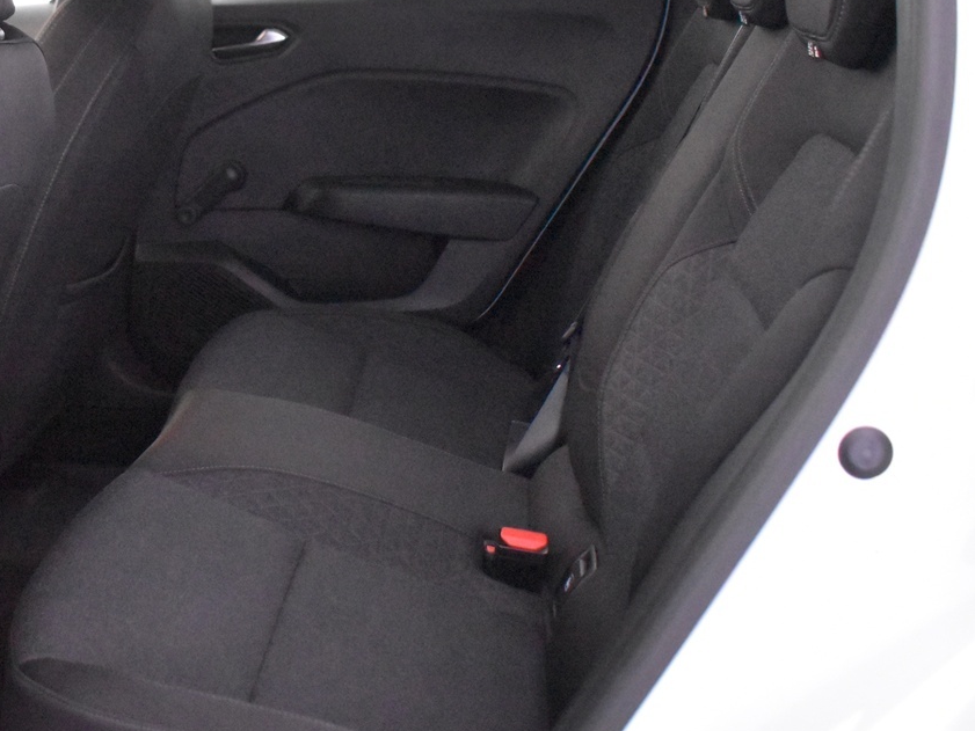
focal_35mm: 50
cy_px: 240
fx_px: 1409
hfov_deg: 36.8
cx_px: 183
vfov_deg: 28.9
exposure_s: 1/60
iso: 11400
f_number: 3.5
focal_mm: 18
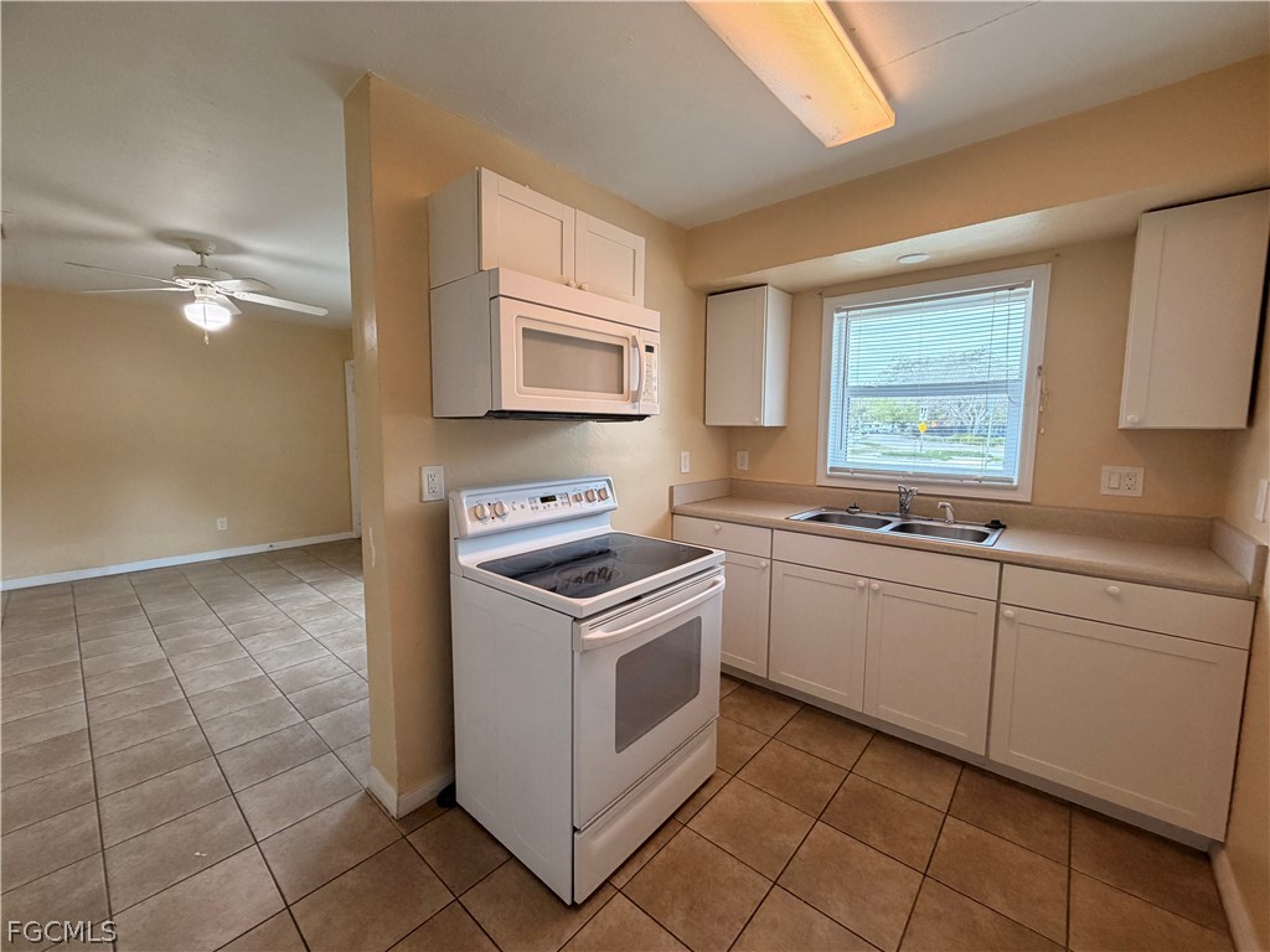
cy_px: 476
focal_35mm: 14
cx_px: 635
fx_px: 514
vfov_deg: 85.7
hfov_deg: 102.1
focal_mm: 2.22
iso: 250
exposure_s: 1/103
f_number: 2.2
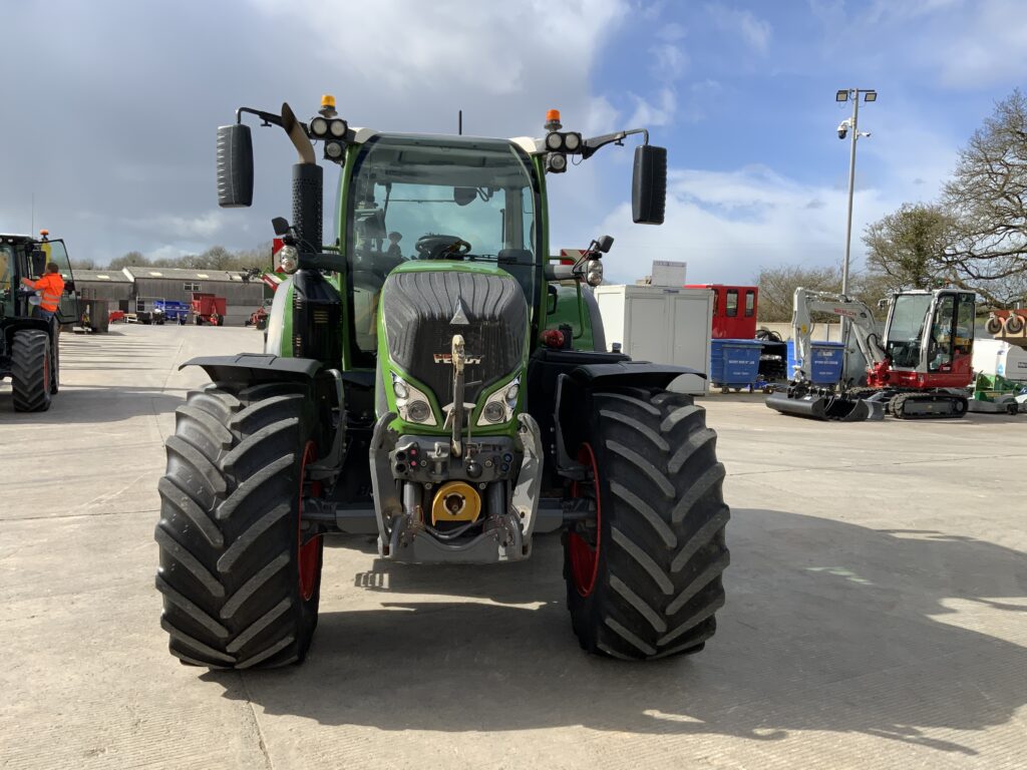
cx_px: 514
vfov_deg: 48.2
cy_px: 385
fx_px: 860
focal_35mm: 29
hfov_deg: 61.7
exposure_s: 1/1675
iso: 16
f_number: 1.8
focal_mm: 3
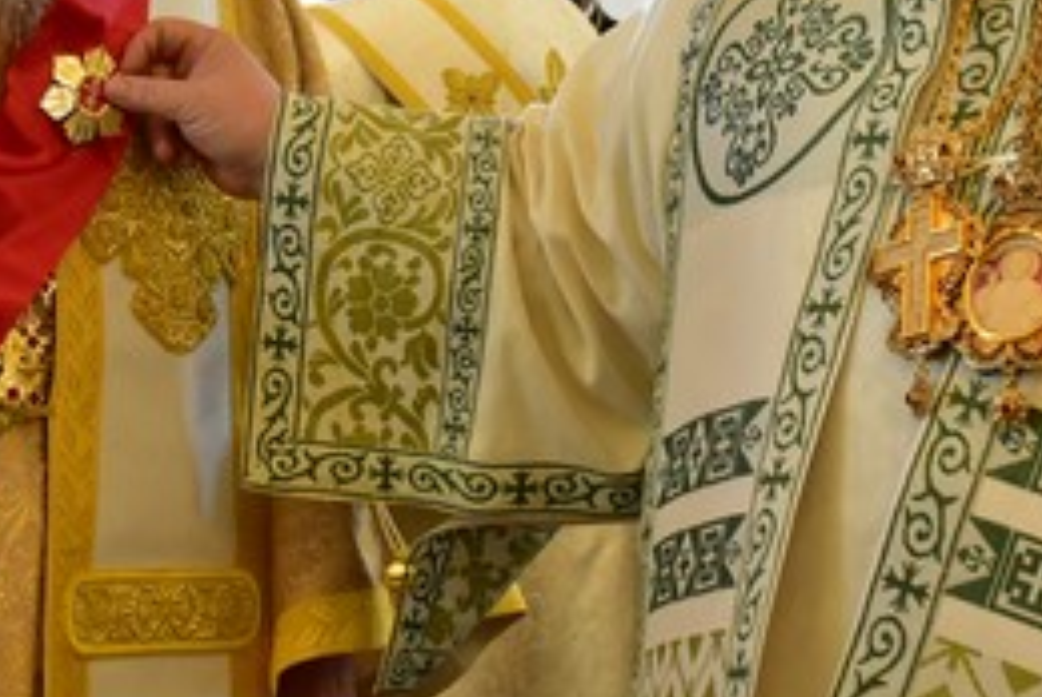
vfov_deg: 14.9
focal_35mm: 90
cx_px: 437
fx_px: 2608
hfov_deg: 22.6
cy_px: -24
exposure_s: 1/125
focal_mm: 36
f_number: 7.1
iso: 4000
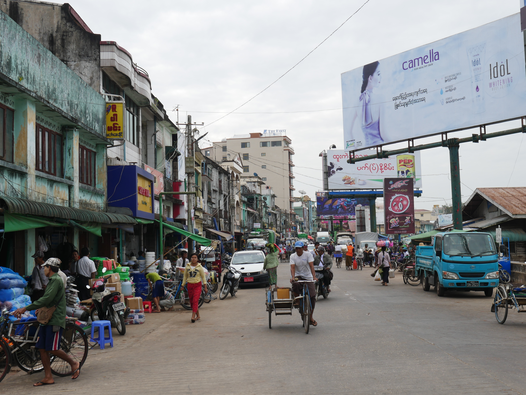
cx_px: 263
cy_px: 198
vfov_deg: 30.3
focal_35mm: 48
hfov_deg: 39.6
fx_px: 730
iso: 200
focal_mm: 24
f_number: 9
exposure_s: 1/250
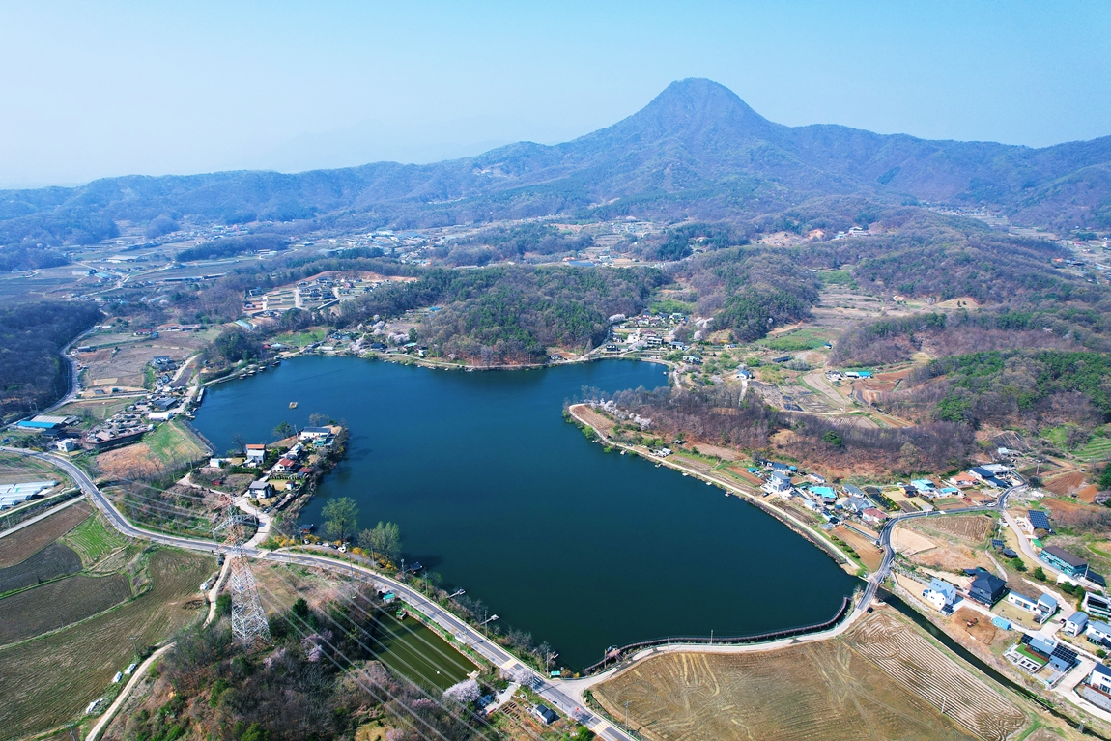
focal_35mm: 22
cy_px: 370
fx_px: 679
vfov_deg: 57.2
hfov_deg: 78.6
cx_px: 556
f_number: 2.8
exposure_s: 1/1500
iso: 100
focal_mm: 8.38
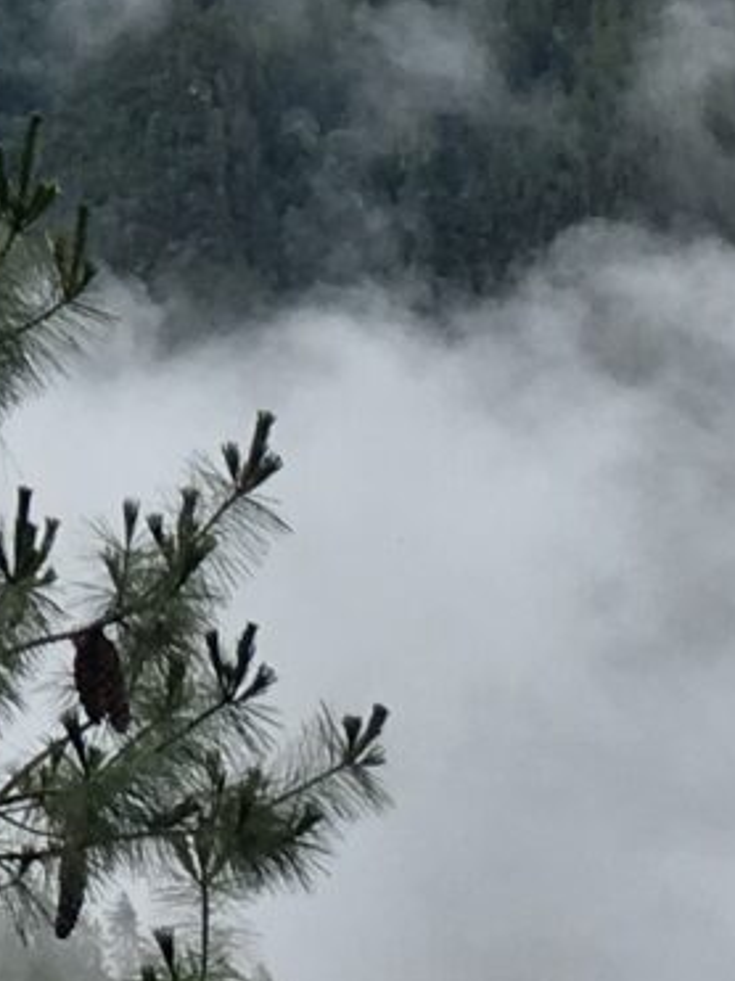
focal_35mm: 200
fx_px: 5665
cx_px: -1055
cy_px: -904
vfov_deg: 9.3
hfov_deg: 7.0
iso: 25
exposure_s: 1/1131
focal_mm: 4.15
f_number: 2.2
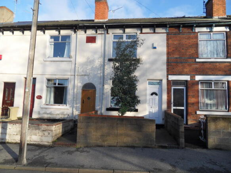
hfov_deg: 71.6
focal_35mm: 24
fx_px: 160
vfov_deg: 56.8
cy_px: 86
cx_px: 116
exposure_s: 1/90
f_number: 7.5
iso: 80
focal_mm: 4.2
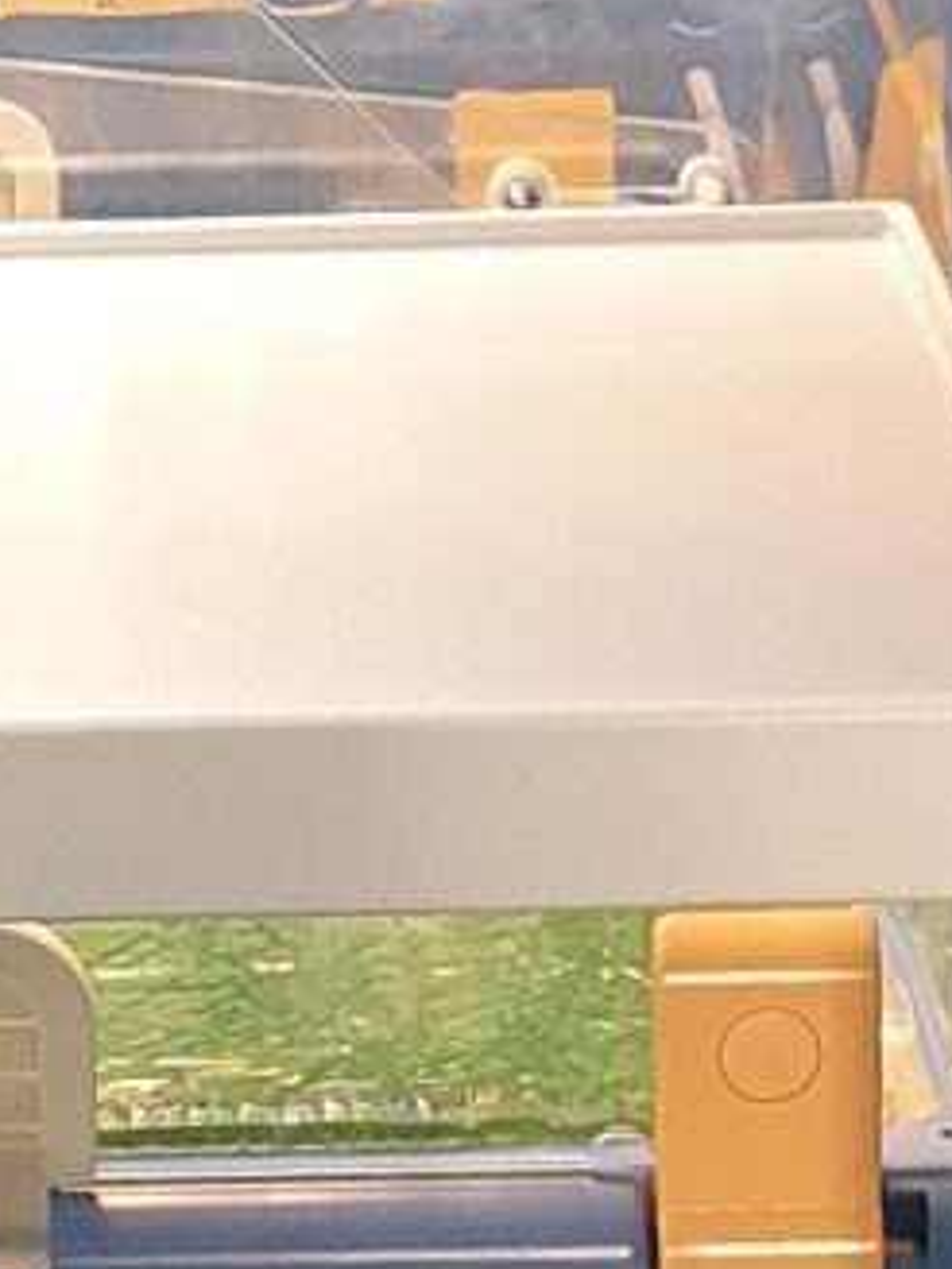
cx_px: -139
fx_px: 7444
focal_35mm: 203
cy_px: 576
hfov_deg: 7.3
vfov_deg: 9.7
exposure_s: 1/50
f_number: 2.4
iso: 250
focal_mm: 4.3
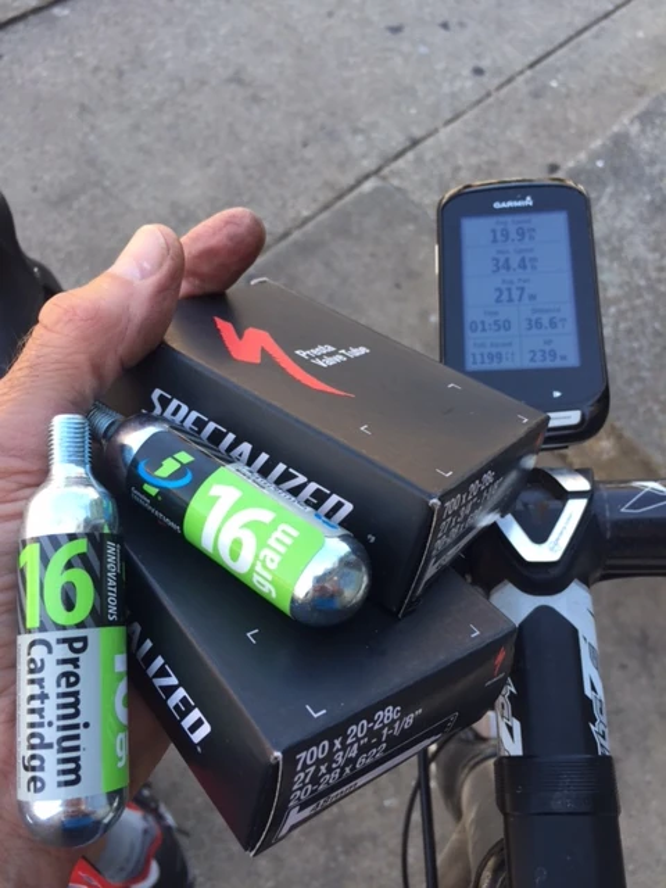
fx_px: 744
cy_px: 444
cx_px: 333
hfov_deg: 48.2
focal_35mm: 29
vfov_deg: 61.7
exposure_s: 1/169
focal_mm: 4.15
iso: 32
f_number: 2.2
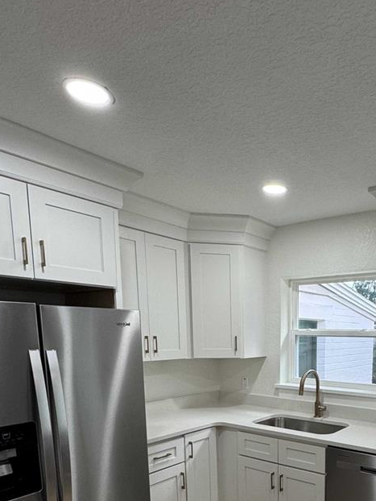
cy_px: 386
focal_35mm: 27
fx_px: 391
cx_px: 305
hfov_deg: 48.3
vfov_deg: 61.0
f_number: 2.2
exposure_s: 1/120
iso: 125
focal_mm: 2.22
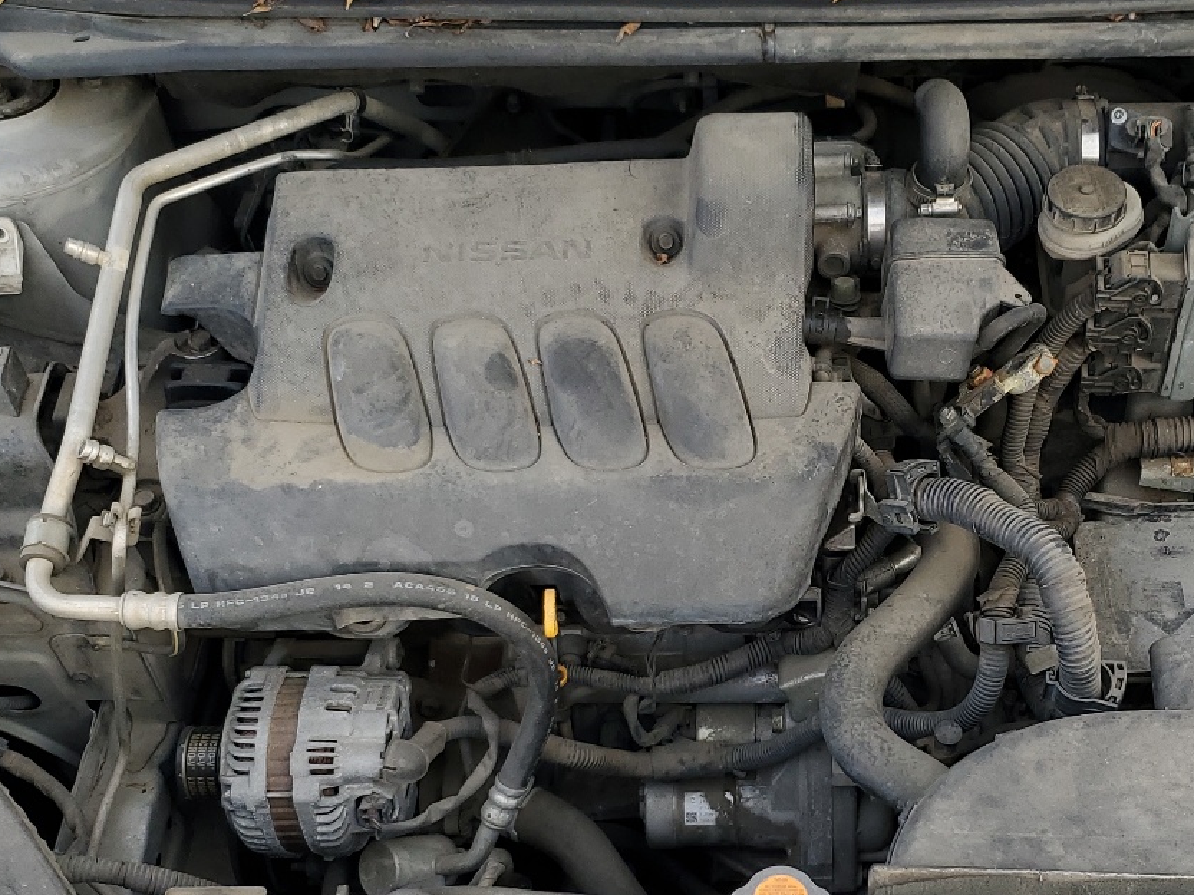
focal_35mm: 50
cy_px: 620
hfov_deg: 37.8
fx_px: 1725
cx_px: 791
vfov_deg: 28.8
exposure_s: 1/333
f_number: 1.5
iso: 50
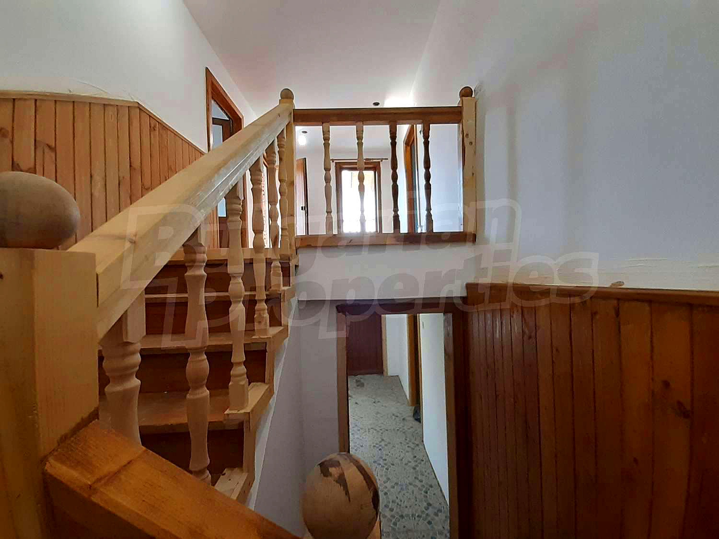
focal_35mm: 13
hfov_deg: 106.2
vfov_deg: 89.9
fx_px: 270
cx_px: 360
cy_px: 270
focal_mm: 1.13
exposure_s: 1/33
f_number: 2.2
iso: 200
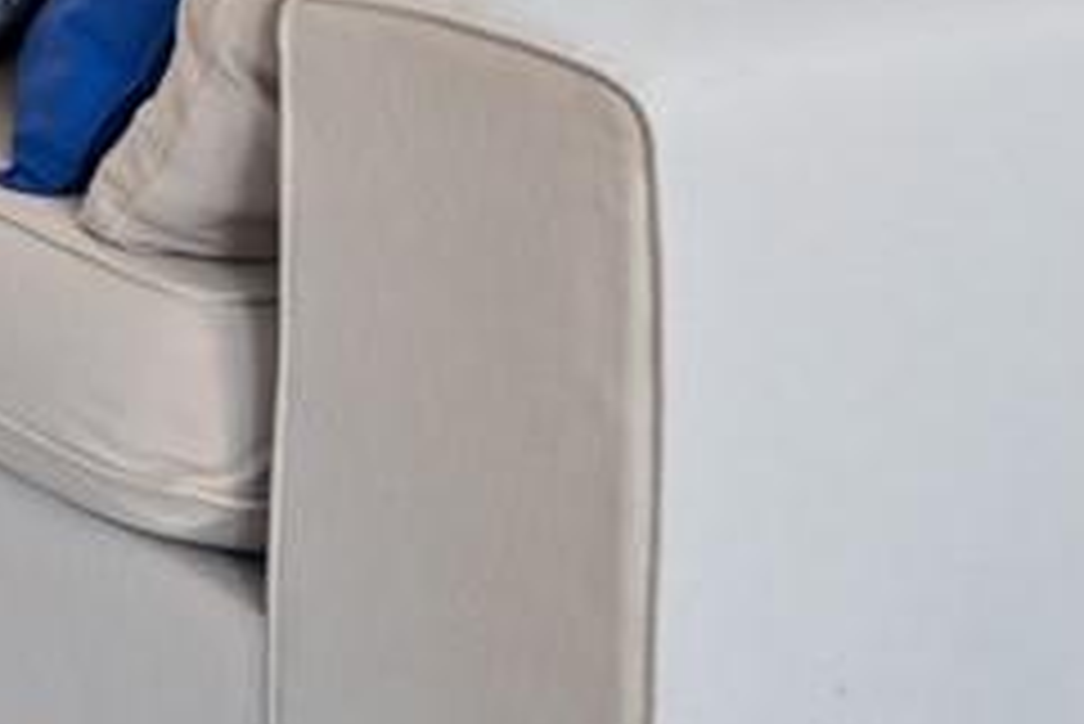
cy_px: -778
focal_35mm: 72
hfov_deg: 16.6
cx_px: -1318
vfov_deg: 15.0
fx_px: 2169
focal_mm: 16
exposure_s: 1/1.67
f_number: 8
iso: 100
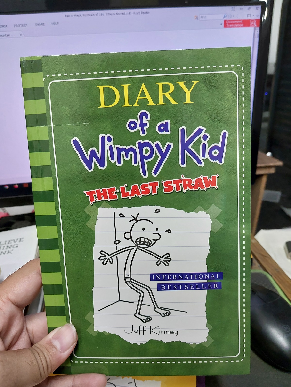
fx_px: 336
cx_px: 146
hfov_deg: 46.8
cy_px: 194
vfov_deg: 60.0
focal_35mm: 30
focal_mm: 4.6
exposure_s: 1/50
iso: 100
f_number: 1.8
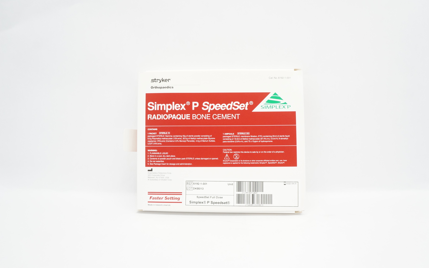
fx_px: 327
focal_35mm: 28
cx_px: 217
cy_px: 138
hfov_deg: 66.5
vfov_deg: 44.5
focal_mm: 18
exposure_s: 1/60
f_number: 5.6
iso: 800
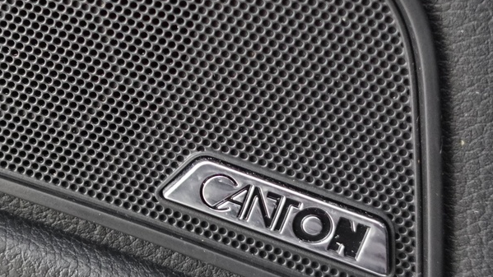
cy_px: -7
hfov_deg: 29.9
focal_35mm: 68
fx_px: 889
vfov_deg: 17.3
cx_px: 70
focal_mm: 9.4
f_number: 1.8
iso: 800
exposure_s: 1/8
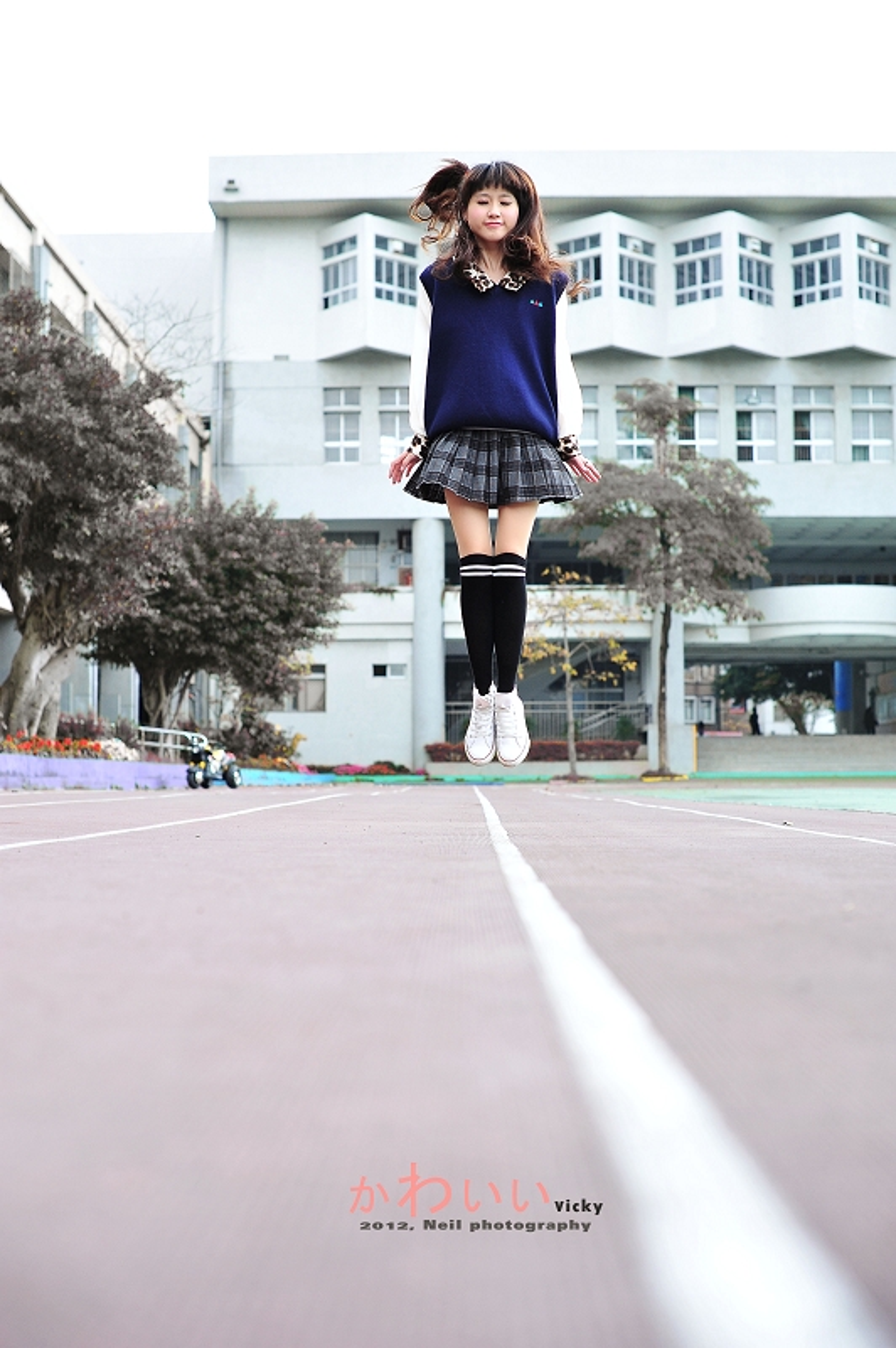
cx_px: 448
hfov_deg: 26.9
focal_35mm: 50
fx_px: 1870
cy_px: 674
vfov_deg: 39.6
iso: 800
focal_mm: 50
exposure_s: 1/160
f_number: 3.5
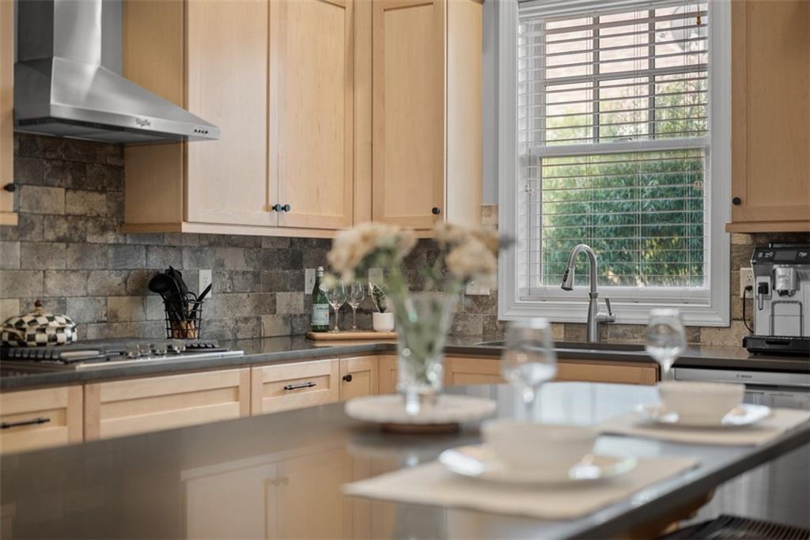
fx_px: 1125
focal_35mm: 50
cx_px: 405
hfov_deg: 39.6
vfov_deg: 27.0
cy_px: 270
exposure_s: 1/80
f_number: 1.8
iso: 400
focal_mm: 50
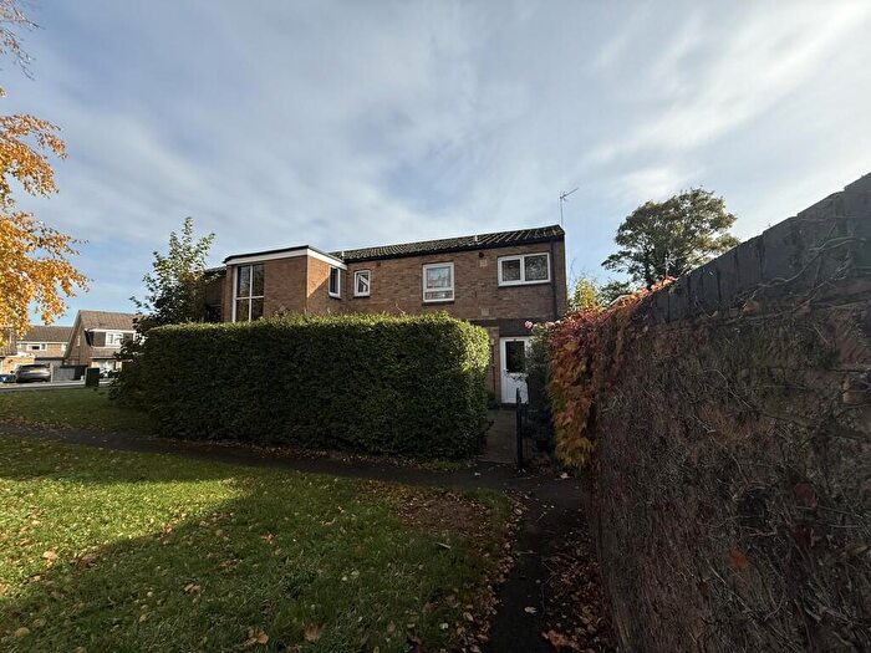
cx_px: 436
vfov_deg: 85.7
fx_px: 352
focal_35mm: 14
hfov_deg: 102.1
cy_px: 326
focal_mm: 2.22
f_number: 2.2
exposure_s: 1/2506
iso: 50
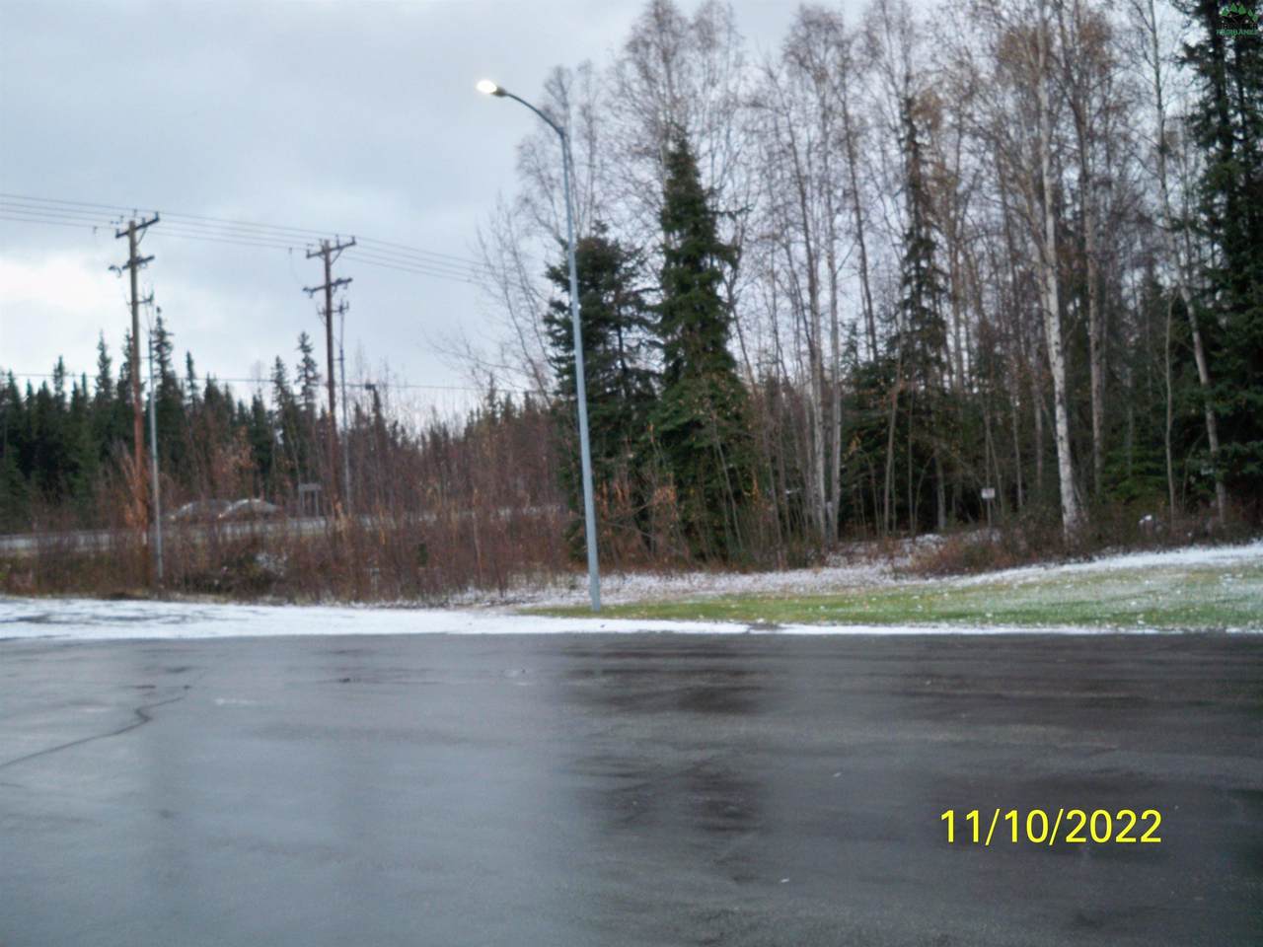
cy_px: 474
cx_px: 632
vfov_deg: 40.7
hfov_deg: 52.6
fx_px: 1277
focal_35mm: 35
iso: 100
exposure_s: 1/200
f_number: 3.1
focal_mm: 6.3
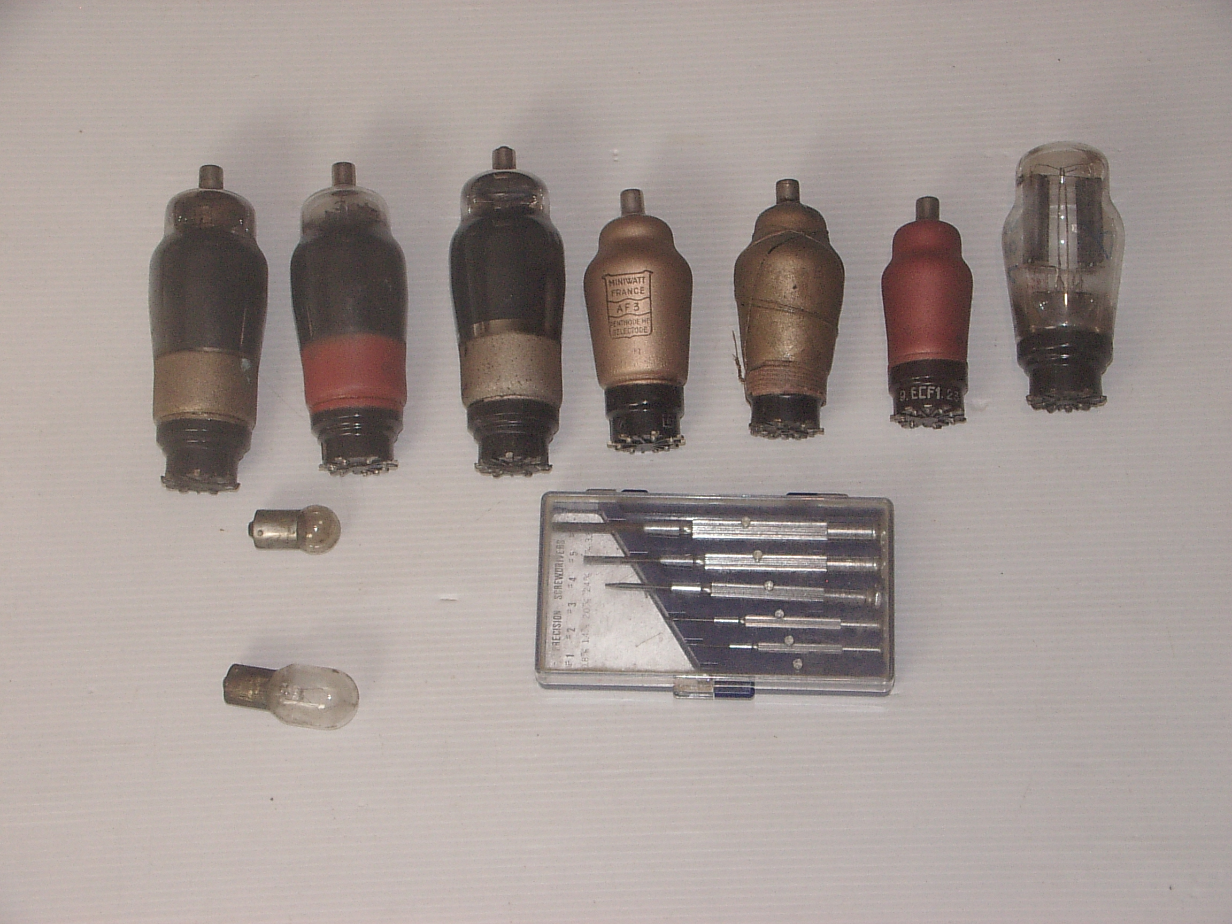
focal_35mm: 83
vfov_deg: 17.8
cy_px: 462
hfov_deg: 23.6
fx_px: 2954
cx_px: 616
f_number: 3.4
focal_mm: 13
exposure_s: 1/45
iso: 200
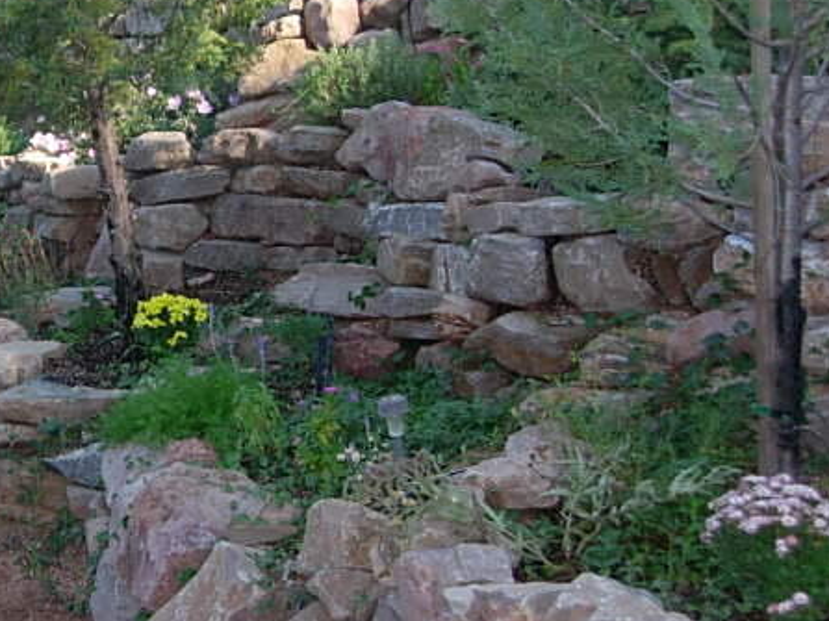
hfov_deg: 21.6
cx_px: -22
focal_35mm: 87
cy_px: 269
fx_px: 2083
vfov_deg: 17.0
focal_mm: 7.8
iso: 79
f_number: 2.8
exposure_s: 1/222
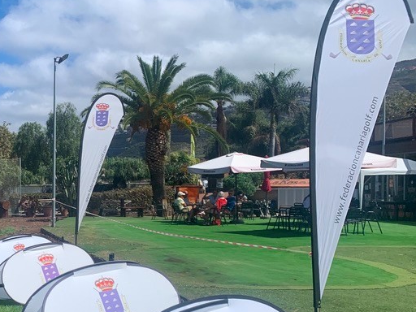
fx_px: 625
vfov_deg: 27.9
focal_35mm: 52
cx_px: 14
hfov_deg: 34.0
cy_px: 204
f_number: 1.8
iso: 25
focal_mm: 4.25
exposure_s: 1/3937
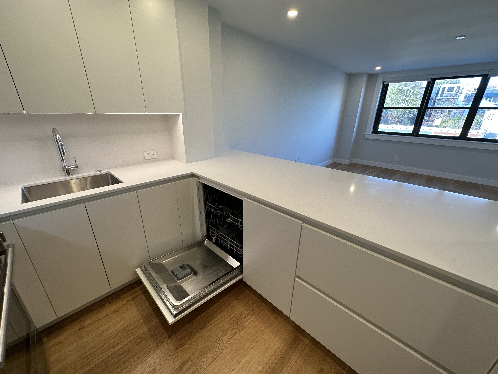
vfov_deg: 85.7
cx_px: 249
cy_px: 187
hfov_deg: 102.1
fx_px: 201
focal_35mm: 14
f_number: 2.2
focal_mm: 2.22
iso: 125
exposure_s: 1/120
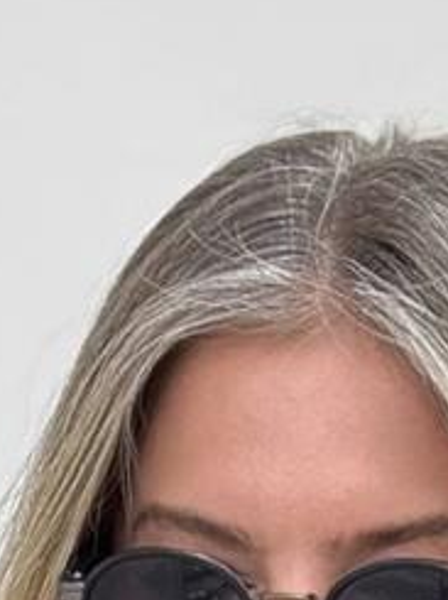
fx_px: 5433
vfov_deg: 5.8
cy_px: 1864
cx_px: 335
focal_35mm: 314
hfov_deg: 4.7
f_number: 1.78
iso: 80
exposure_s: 1/50
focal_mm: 6.76
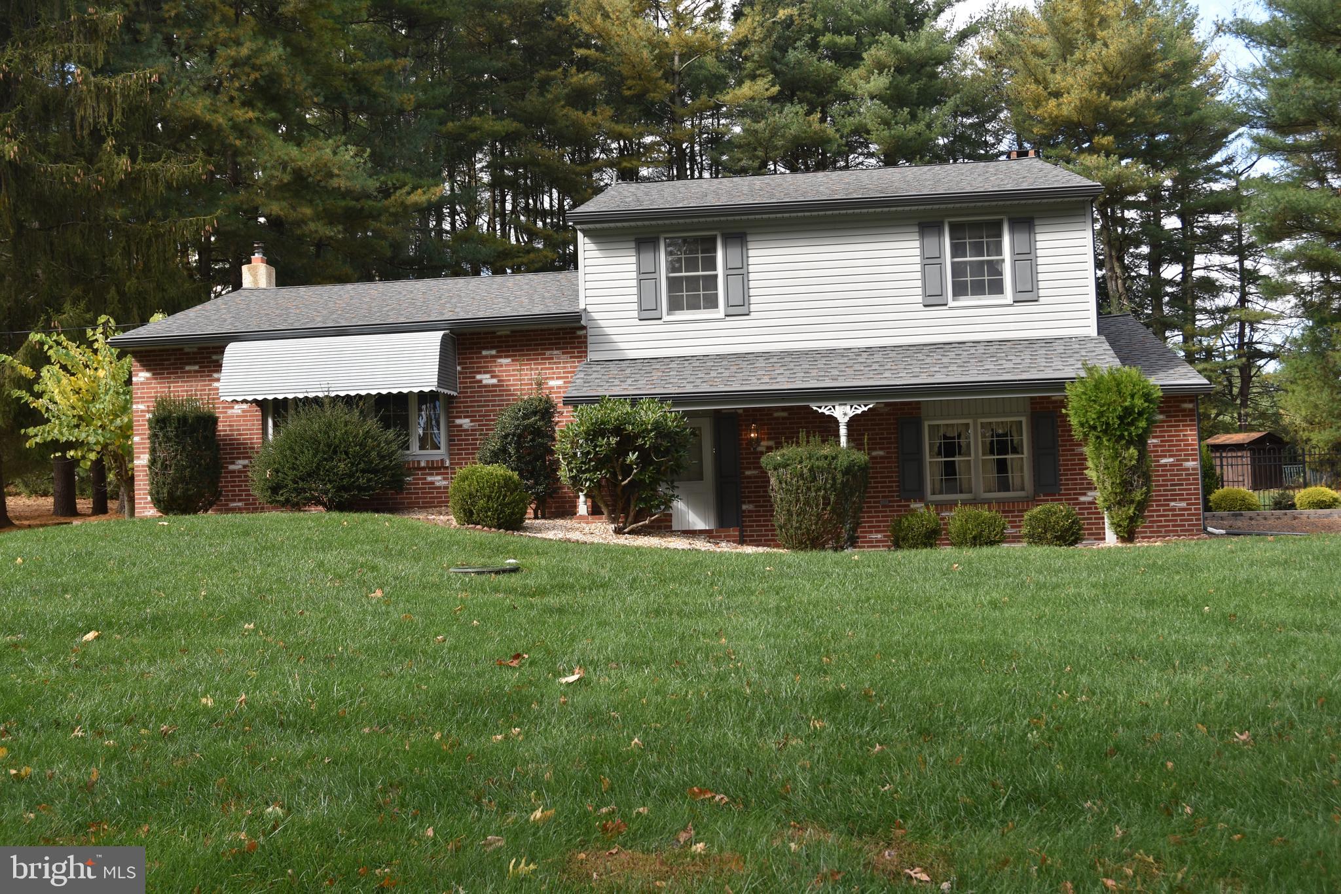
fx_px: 1341
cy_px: 447
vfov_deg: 36.9
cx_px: 670
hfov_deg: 53.1
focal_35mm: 36
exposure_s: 1/125
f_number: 5.6
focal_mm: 24
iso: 100
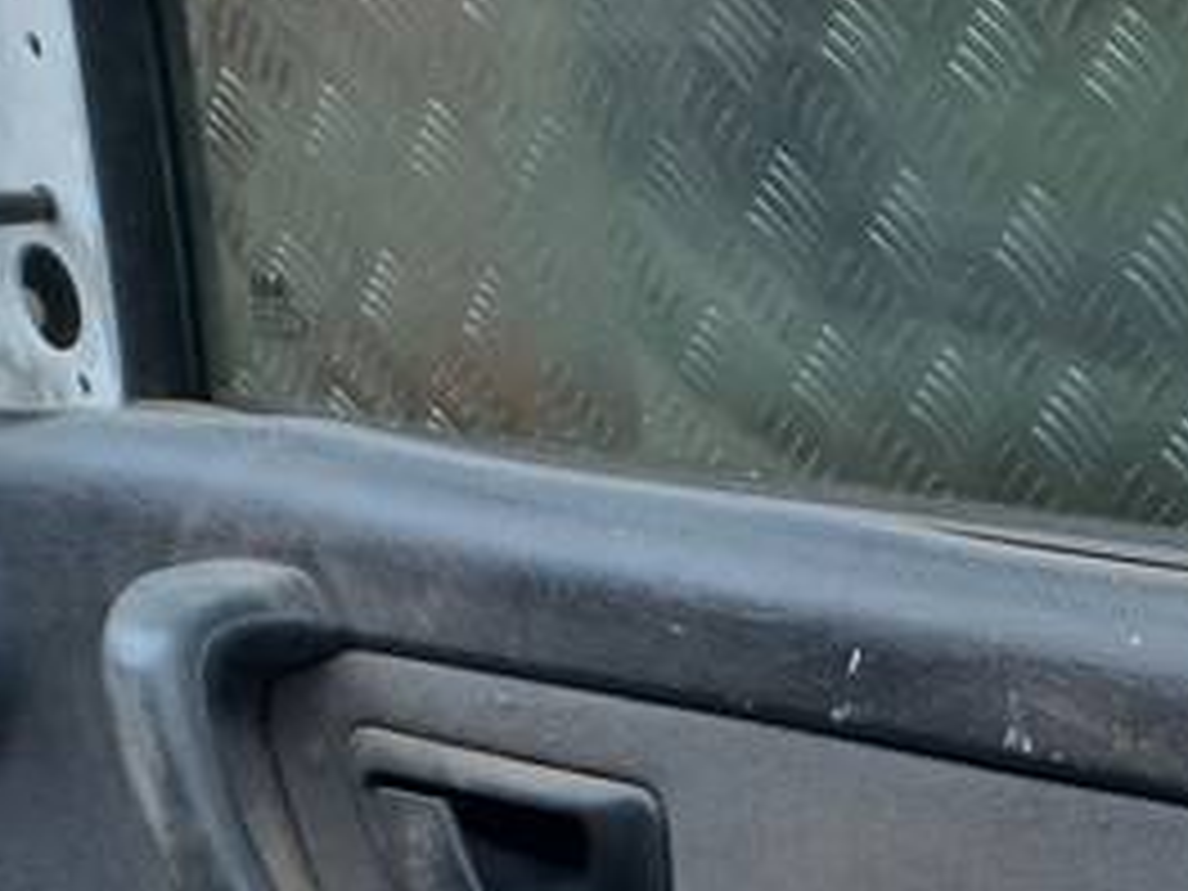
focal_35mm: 97
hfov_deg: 16.3
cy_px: 1472
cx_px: 2264
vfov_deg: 14.0
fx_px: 3329
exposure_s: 1/50
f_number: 1.8
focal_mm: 4.6
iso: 25
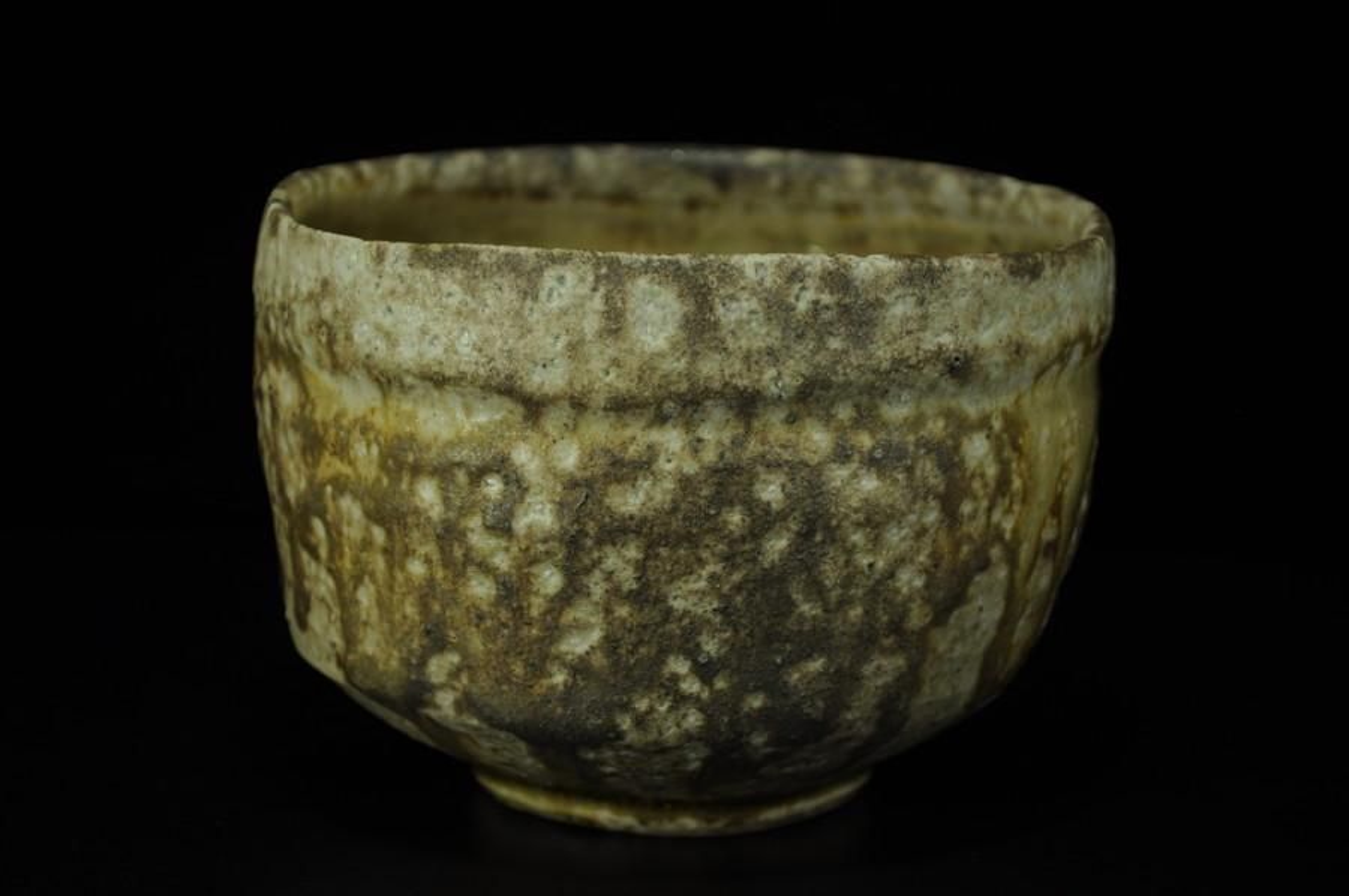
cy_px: 448
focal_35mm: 82
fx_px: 3088
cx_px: 674
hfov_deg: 24.6
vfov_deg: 16.5
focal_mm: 55
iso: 200
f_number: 5.6
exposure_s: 1/10
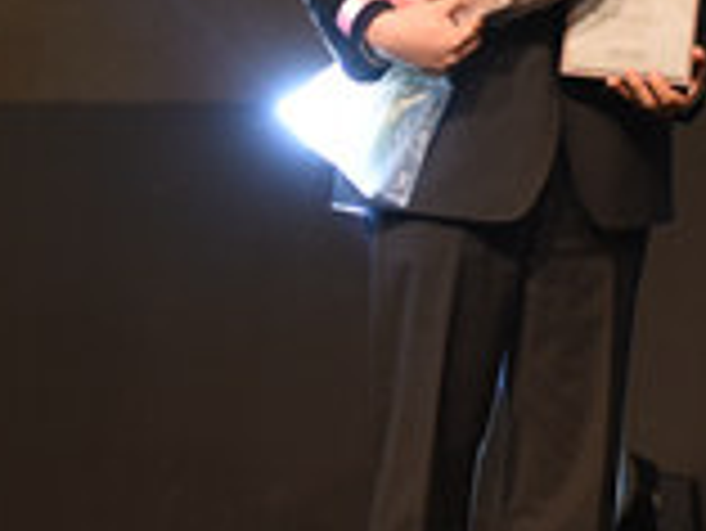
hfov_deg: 9.2
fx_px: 4205
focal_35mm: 206
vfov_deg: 7.1
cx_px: 1196
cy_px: -248
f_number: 2.8
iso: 800
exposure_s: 1/100
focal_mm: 42
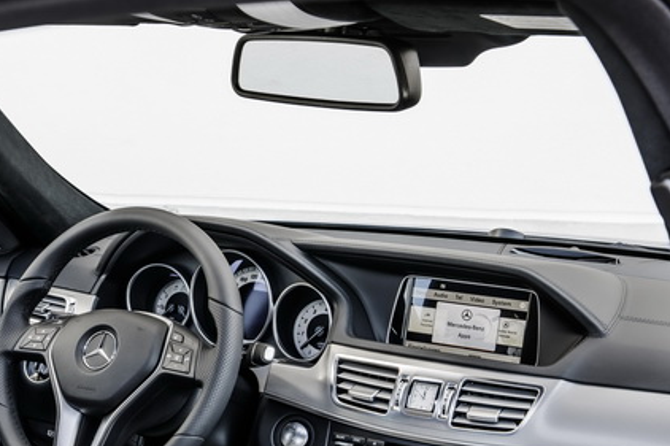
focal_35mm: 91
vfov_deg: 14.9
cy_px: 369
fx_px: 1693
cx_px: 117
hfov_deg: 22.0
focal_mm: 48
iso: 100
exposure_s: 1/5
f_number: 11
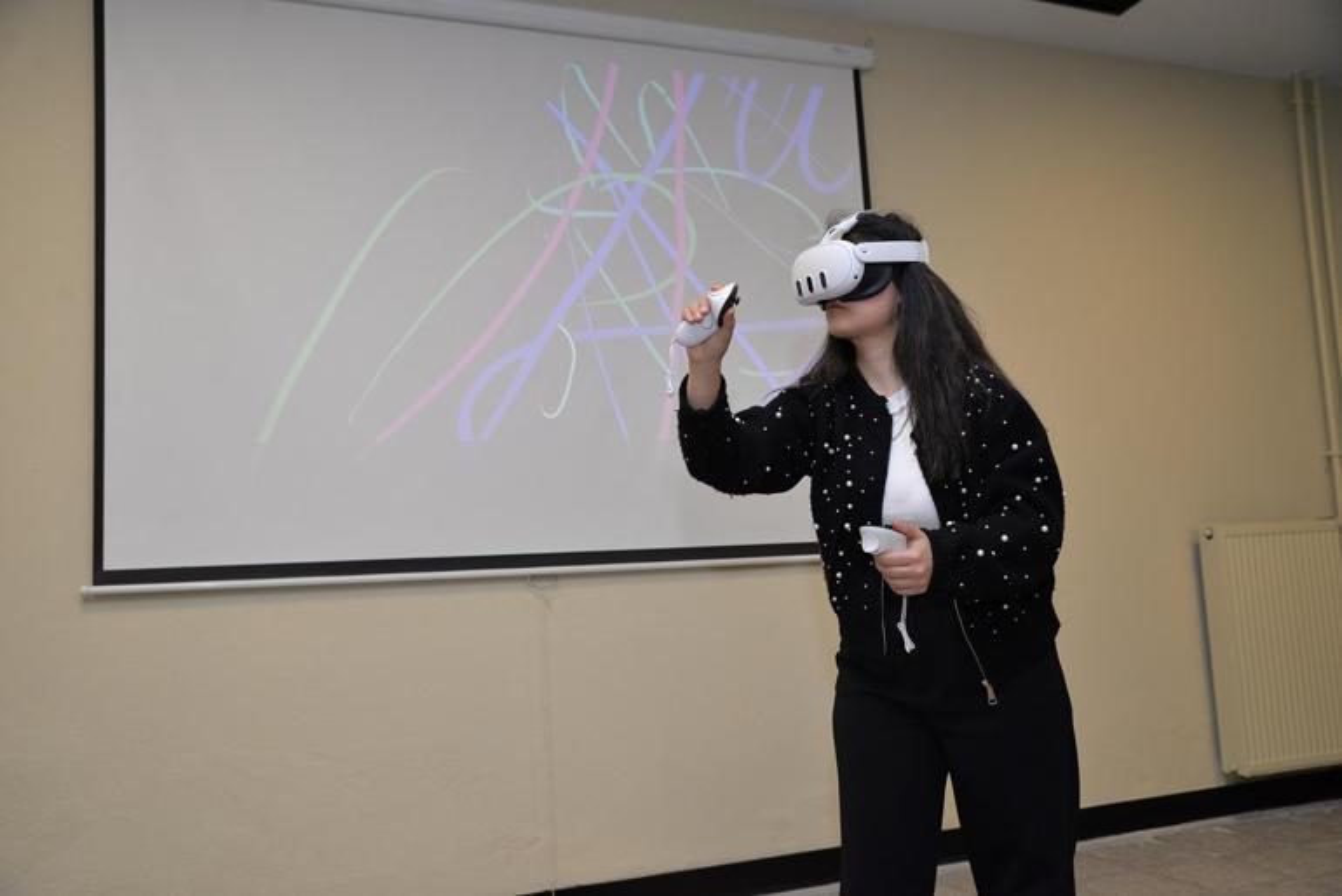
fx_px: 1193
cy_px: 448
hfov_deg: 58.7
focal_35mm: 32
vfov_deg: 41.1
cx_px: 671
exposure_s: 1/200
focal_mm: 32
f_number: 5
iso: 1000
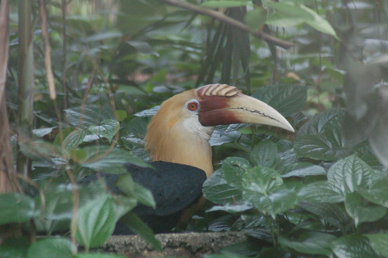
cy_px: 129
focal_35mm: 330
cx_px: 194
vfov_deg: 4.2
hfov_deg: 6.2
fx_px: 3554
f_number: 5
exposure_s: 1/250
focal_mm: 220
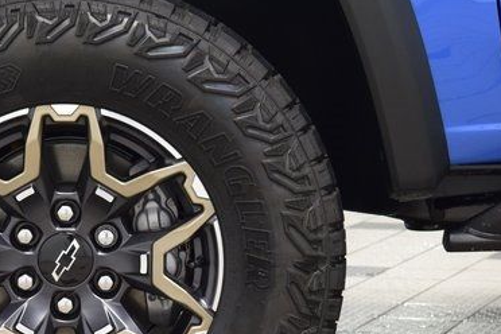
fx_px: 1795
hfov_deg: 15.7
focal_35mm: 129
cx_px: 74
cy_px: 258
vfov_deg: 10.6
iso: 1100
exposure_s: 1/15
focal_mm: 50
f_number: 6.3
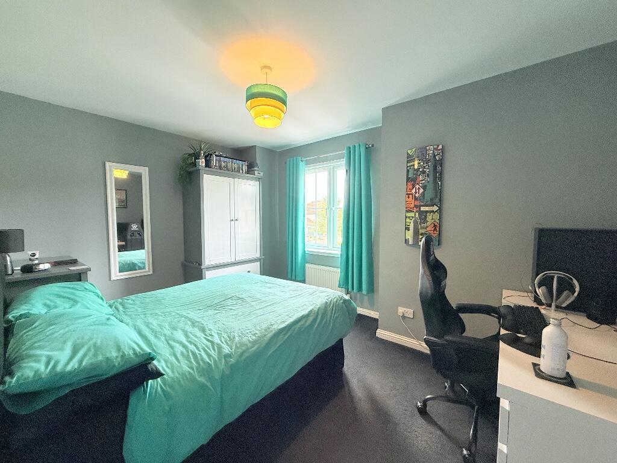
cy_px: 232
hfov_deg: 102.1
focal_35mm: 14
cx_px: 308
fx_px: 250
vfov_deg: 85.7
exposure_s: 1/99
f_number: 2.2
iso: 200
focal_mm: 2.22
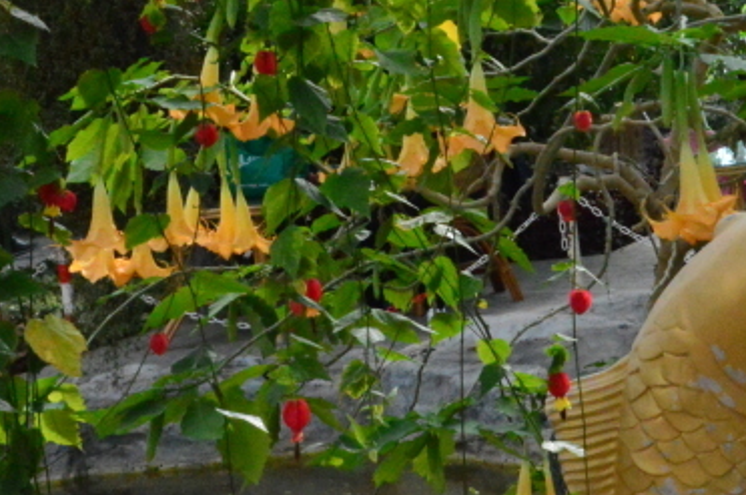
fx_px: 2566
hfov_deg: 16.4
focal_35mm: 124
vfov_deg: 11.0
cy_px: 217
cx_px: 600
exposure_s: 1/250
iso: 5000
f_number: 25
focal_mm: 30
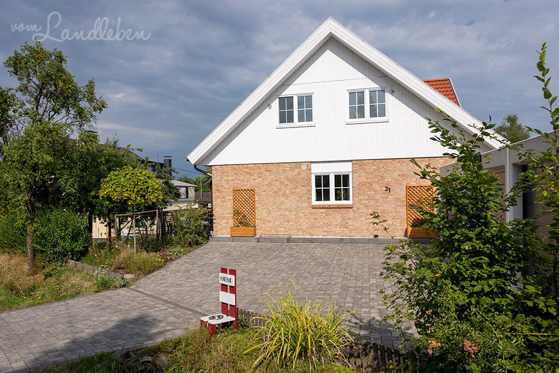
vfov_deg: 53.1
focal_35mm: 24
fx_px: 373
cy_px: 186
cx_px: 280
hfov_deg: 73.7
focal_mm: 16
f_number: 5
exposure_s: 1/1000
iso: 100
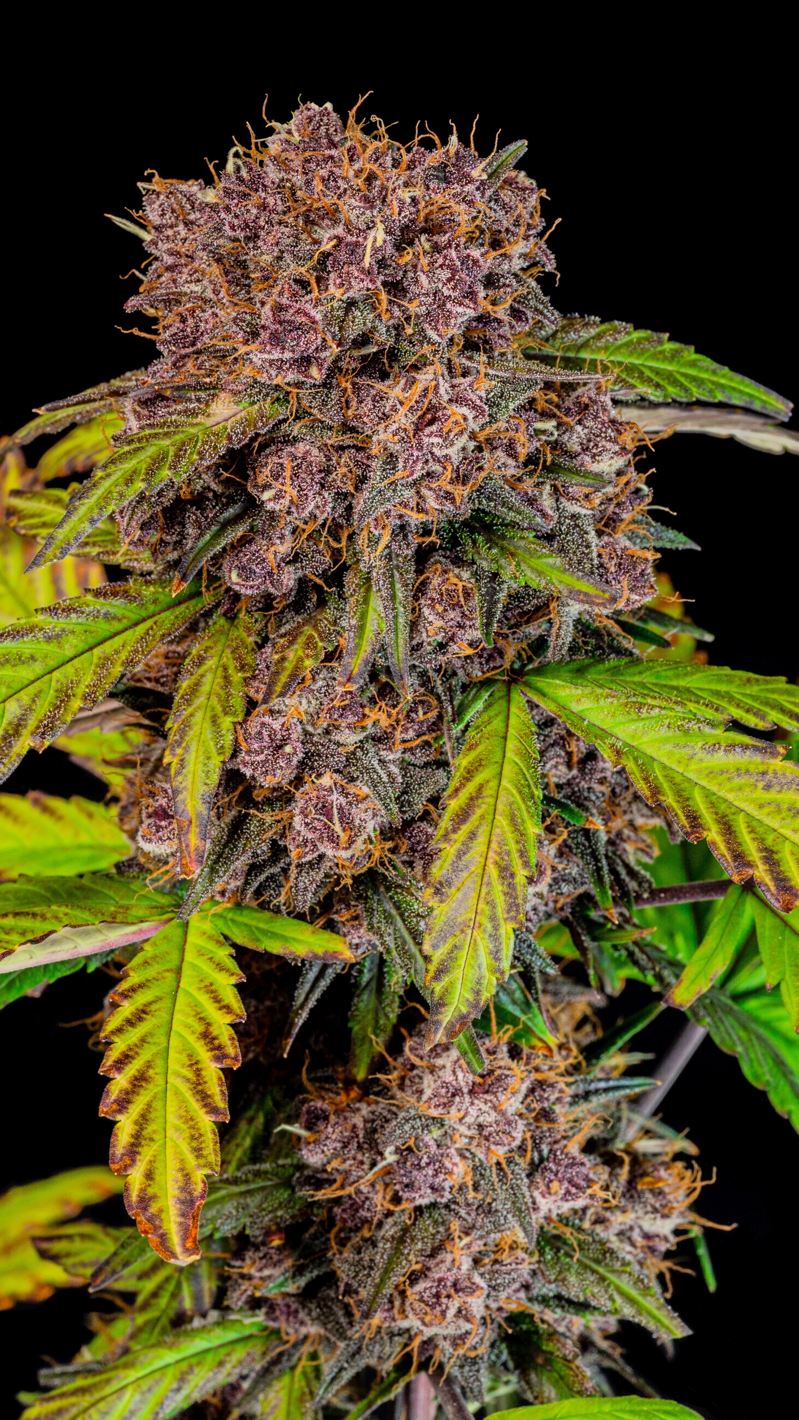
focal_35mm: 165
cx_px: 366
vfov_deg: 13.0
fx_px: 6214
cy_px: 712
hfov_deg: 7.4
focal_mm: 105
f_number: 16
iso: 100
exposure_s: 1/2
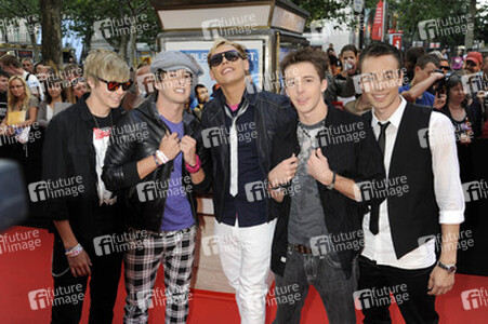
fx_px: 461
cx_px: 244
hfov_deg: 55.8
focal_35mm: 34
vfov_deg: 38.8
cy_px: 162
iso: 400
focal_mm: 34
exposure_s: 1/100
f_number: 5.6
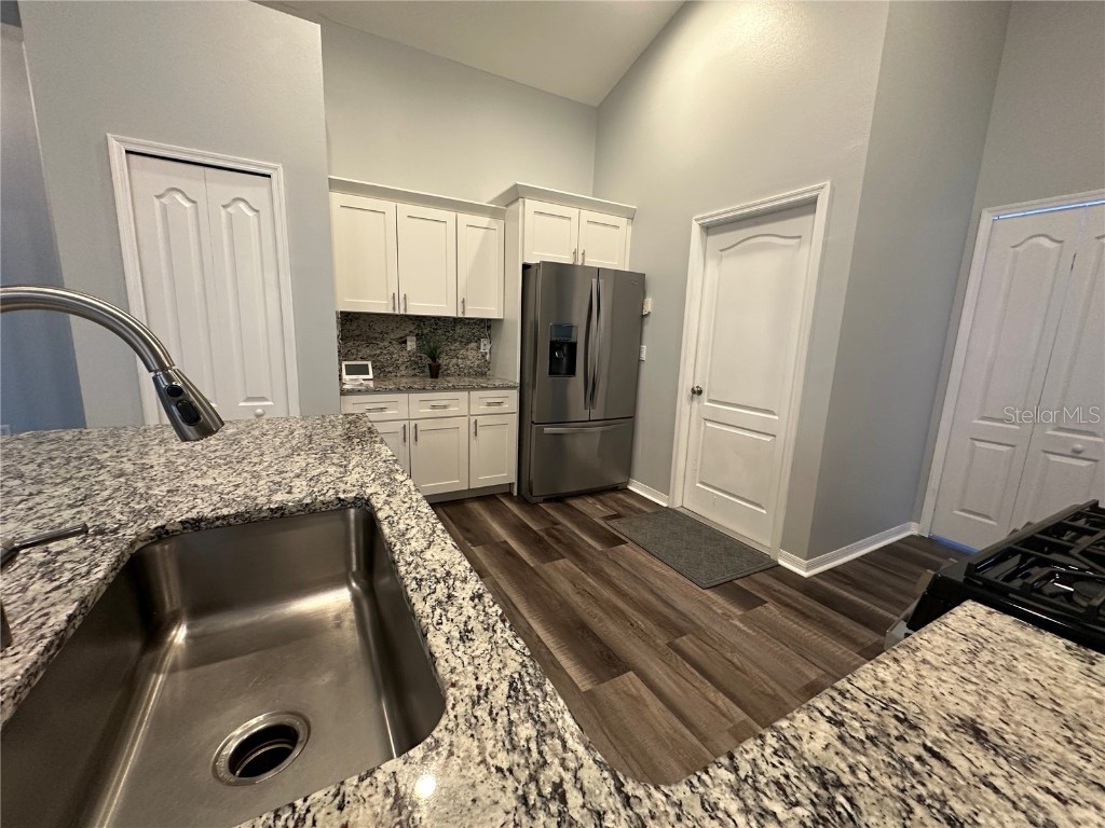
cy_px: 414
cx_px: 552
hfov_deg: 102.1
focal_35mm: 14
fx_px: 447
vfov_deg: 85.7
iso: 320
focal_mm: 2.22
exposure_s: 1/60
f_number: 2.2
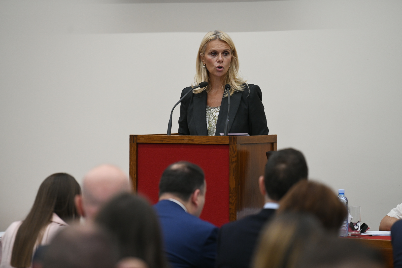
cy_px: 134
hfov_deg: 10.3
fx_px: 2233
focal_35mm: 200
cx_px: 201
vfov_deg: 6.9
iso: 2500
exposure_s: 1/1000
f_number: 3.5
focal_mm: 200
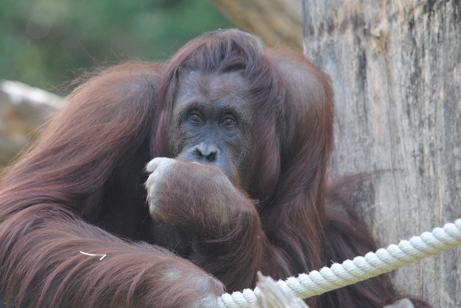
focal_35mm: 751
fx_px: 9629
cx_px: 179
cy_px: 186
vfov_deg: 1.8
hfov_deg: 2.7
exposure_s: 1/320
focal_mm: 400
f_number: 6.3
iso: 800
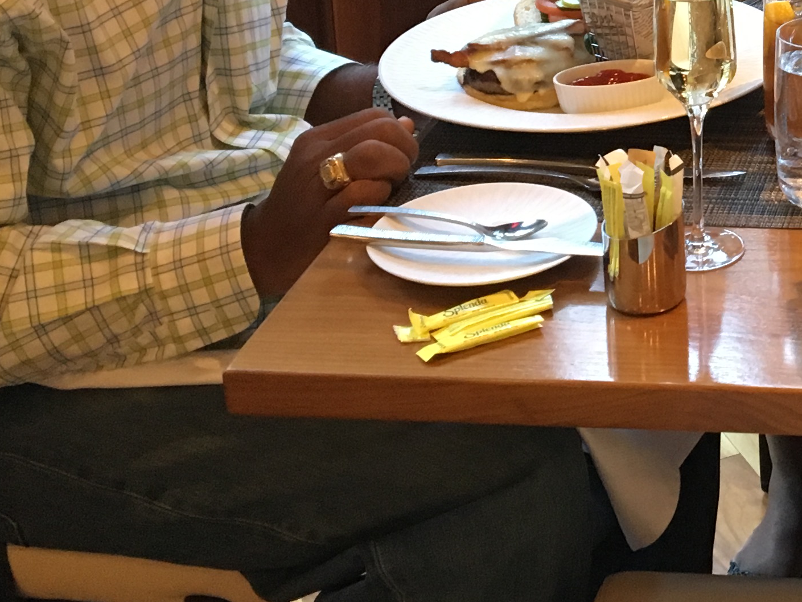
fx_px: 1923
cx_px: 962
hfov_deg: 21.8
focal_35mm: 83
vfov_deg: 17.3
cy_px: -38
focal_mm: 4.15
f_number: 2.2
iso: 200
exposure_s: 1/24
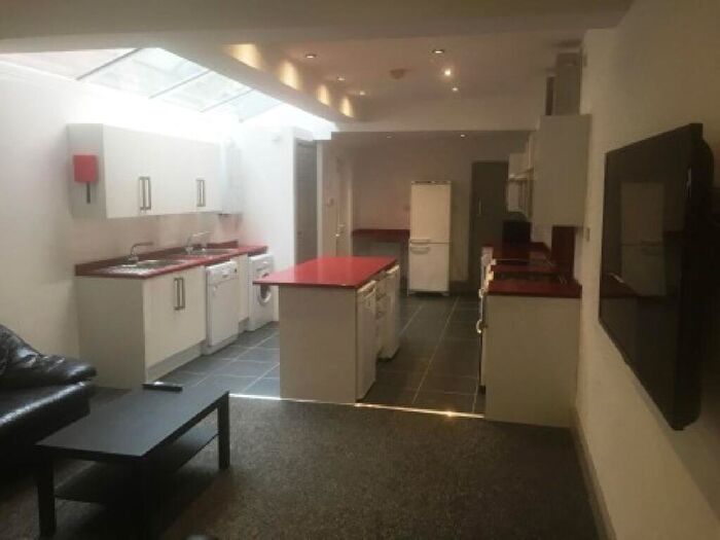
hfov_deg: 61.7
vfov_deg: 48.2
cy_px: 270
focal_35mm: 29
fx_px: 603
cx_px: 360
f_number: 2.2
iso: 80
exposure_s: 1/33
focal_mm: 4.15
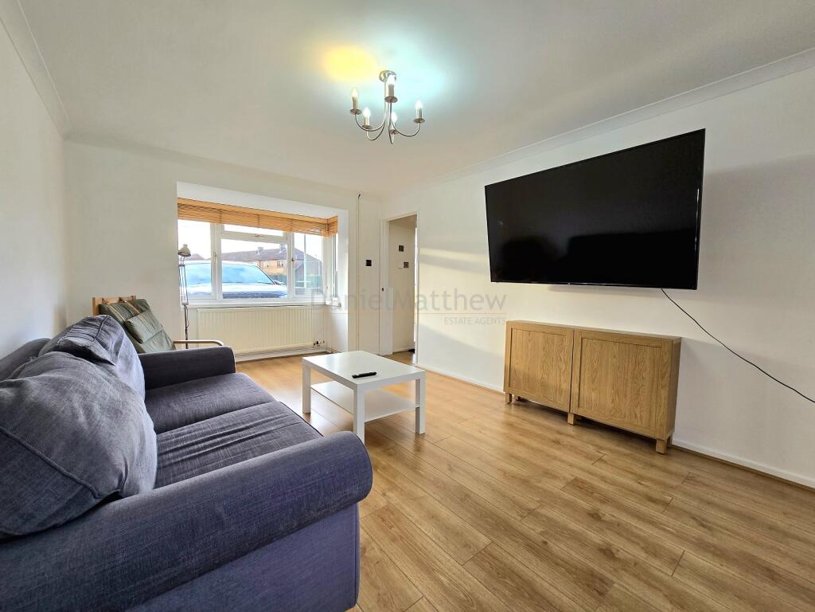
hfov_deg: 106.2
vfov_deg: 89.9
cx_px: 408
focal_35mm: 13
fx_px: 306
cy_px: 306
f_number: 2.2
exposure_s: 1/100
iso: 125
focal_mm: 2.2
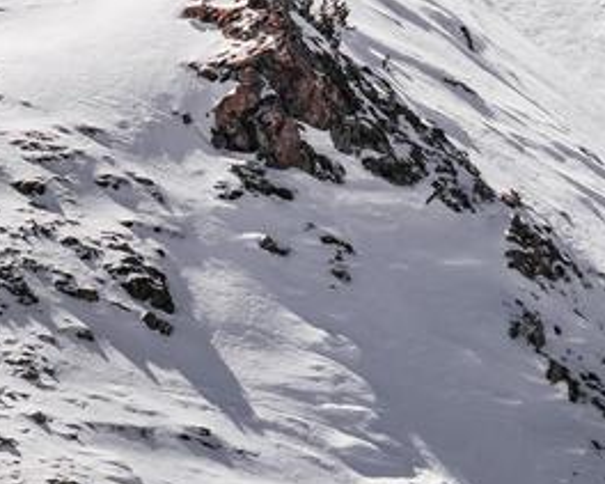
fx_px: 22392
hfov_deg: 1.5
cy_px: 9
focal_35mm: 1251
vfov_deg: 1.2
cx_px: 502
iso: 100
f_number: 6.3
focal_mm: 101.4
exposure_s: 1/1000
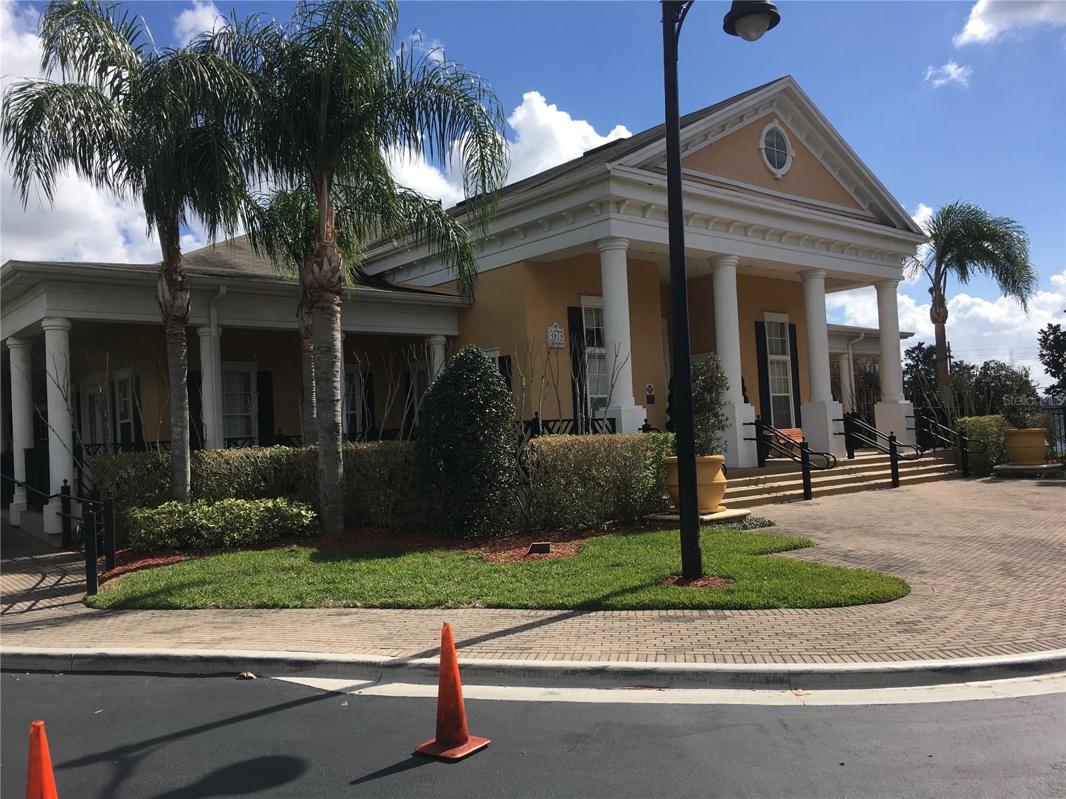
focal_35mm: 29
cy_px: 400
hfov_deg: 61.7
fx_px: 893
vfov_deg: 48.2
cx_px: 533
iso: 25
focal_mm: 4.15
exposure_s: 1/1876
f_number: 2.2
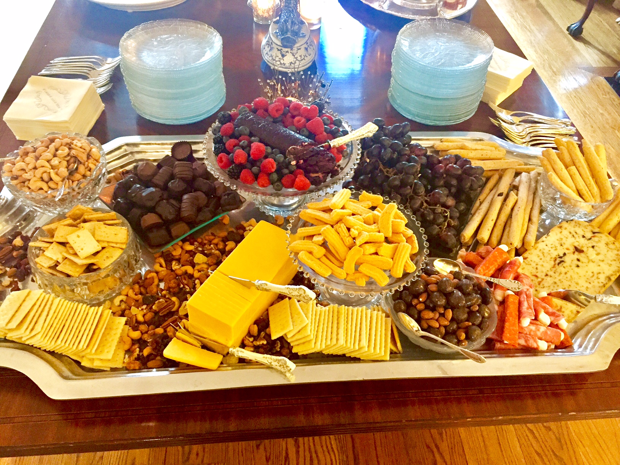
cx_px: 310
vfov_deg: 48.2
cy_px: 232
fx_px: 519
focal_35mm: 29
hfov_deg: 61.7
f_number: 2.2
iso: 320
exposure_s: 1/15
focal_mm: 4.15
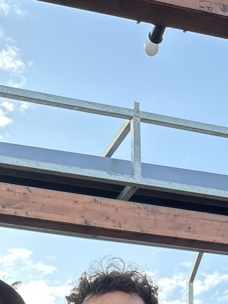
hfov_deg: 17.7
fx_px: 729
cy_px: 506
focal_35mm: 83
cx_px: 60
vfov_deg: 19.3
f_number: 1.78
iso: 80
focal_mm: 6.86
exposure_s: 1/475
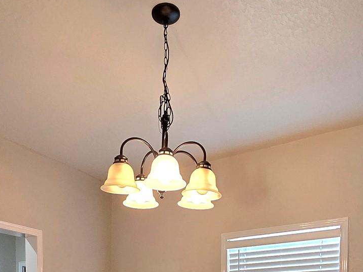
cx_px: 166
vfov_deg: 30.8
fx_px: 388
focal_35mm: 37
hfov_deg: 50.1
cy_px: 348
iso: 250
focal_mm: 2.2
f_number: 2.2
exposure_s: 1/60.2
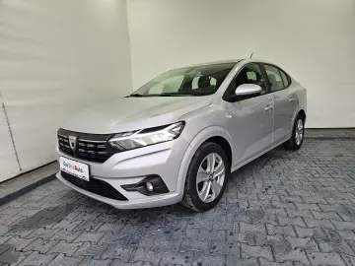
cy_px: 133
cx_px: 178
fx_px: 236
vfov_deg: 58.9
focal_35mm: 23
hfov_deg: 73.9
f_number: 1.7
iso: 20
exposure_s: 1/70
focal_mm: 6.3
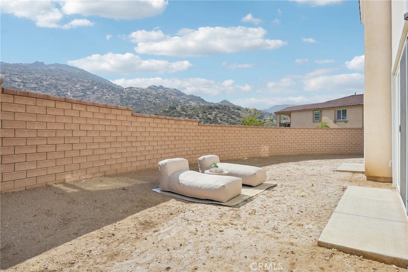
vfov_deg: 58.3
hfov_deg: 79.9
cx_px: 204
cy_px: 136
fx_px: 244
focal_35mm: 22
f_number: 8
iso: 400
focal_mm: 21.5
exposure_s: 1/1250
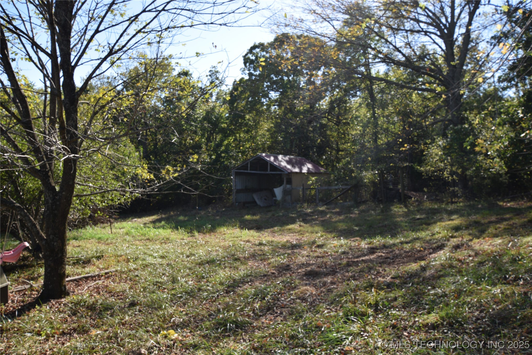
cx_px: 266
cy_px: 178
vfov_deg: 43.6
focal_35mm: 30
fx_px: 443
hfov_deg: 61.9
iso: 200
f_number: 8
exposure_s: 1/250
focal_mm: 20
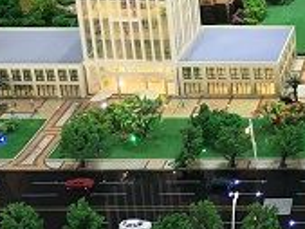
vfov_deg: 14.1
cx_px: 433
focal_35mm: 103
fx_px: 908
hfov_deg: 17.5
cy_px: -13
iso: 32
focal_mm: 4.15
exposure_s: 1/33
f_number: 2.2
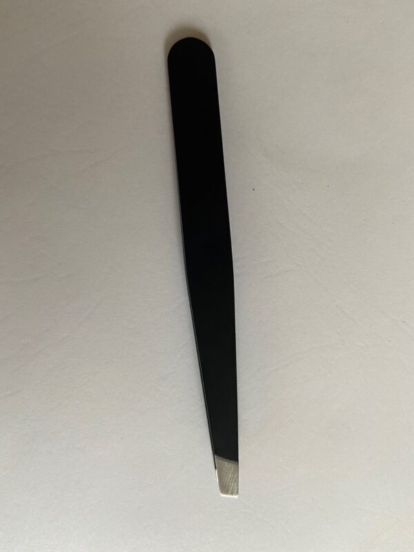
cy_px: 276
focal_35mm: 26
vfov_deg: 67.3
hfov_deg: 53.1
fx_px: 415
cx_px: 207
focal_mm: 4.25
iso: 160
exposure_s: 1/60
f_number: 1.8
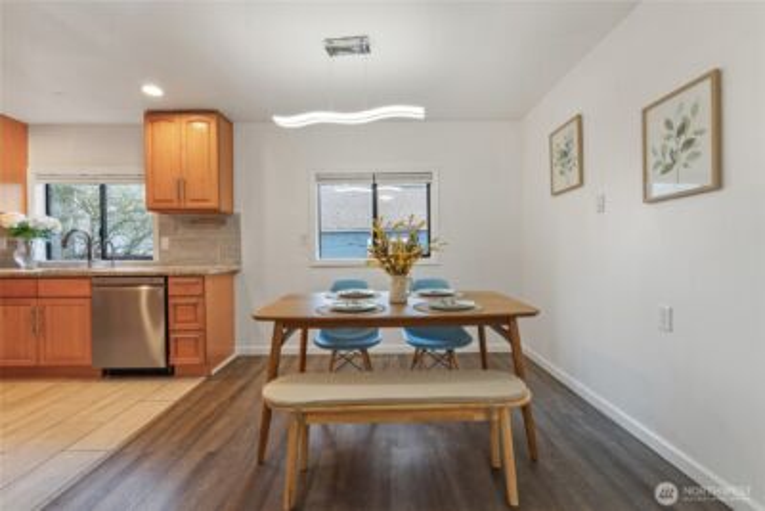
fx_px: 340
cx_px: 382
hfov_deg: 96.7
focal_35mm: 16
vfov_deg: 73.8
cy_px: 256
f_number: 11
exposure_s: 1.3
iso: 100
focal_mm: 16
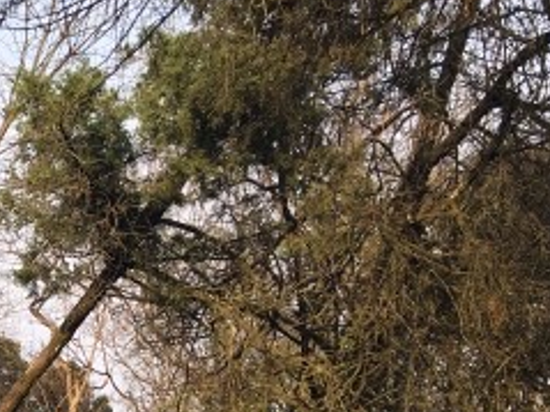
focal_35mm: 97
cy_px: 617
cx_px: -354
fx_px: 1540
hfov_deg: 17.5
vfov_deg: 14.2
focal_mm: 4.15
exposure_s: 1/416
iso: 25
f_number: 2.2
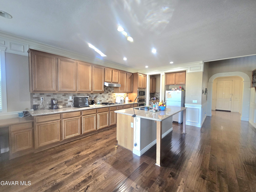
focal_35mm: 13
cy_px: 96
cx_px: 128
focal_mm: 2.2
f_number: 2.2
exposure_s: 1/60.2
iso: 160
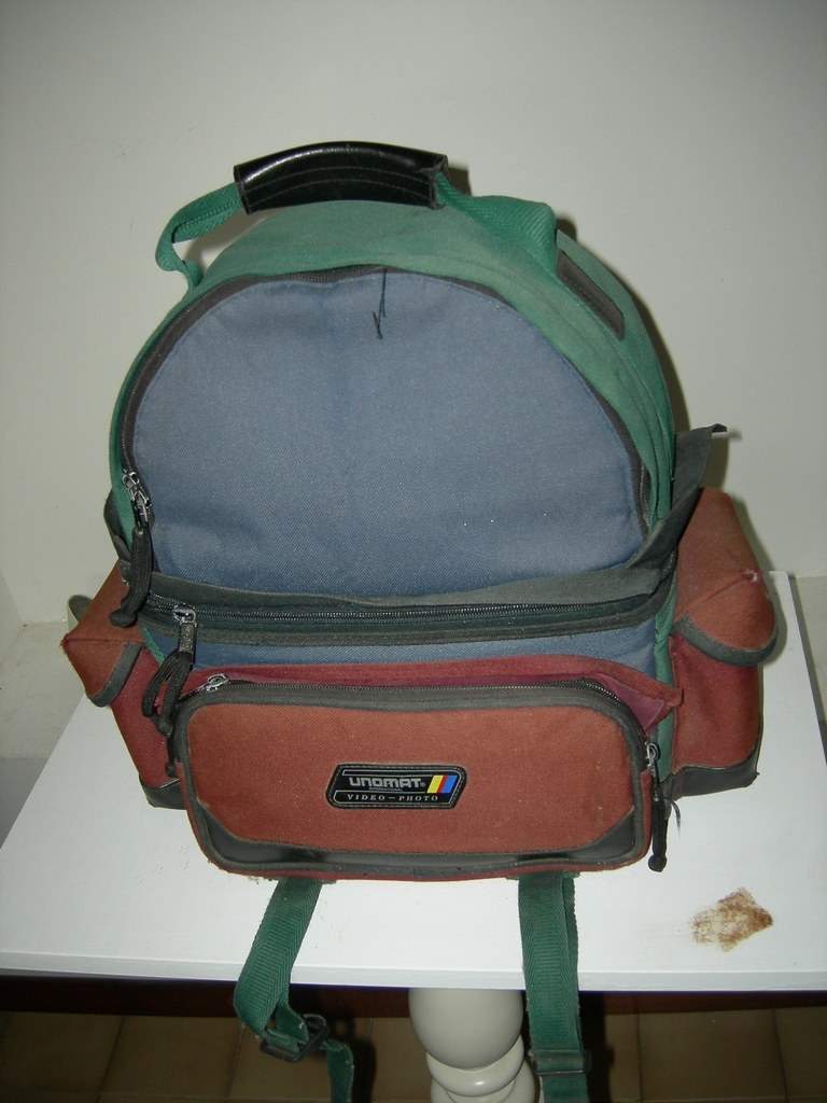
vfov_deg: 51.4
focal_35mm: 36
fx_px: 1147
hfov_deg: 39.7
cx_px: 414
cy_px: 552
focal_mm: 7.5
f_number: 2.7
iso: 64
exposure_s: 1/60.1
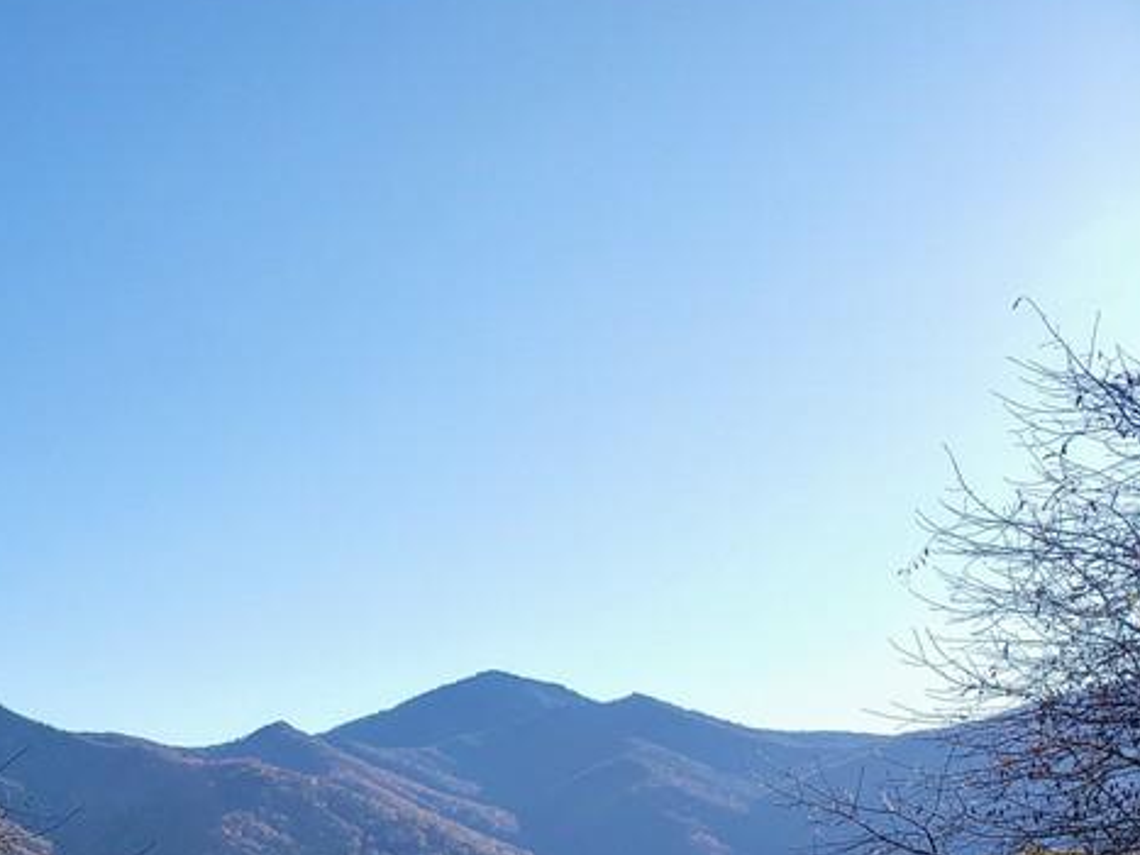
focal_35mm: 57
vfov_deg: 24.2
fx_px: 1877
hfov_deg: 30.5
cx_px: -90
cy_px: 904
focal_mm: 4.3
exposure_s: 1/1293
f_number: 2.4
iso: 50
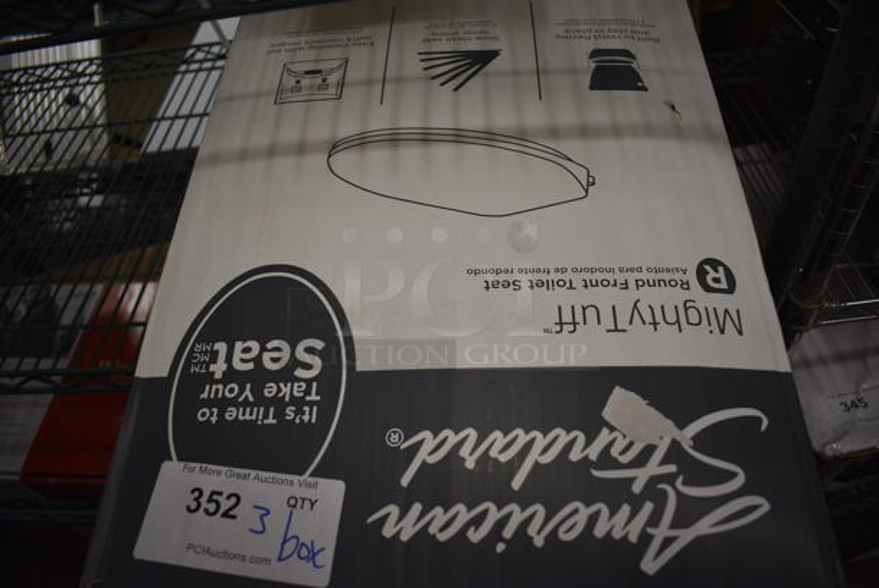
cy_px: 294
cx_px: 440
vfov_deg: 48.0
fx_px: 660
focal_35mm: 27
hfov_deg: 67.3
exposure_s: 1/250
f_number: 3.5
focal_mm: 18
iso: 500
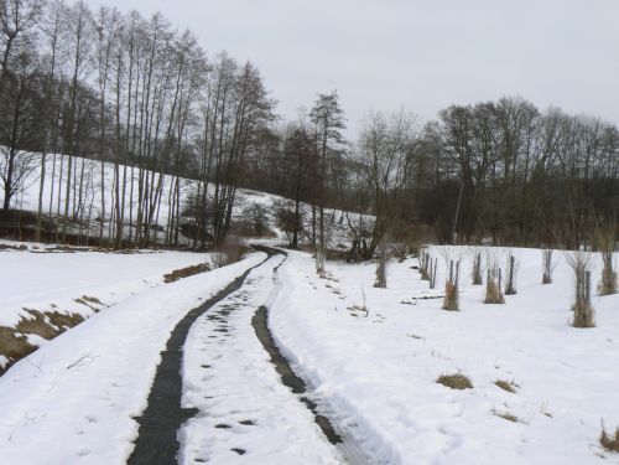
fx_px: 644
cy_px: 232
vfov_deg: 39.7
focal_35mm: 36
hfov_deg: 51.4
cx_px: 310
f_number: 7.1
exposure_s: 1/400
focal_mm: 6
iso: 80
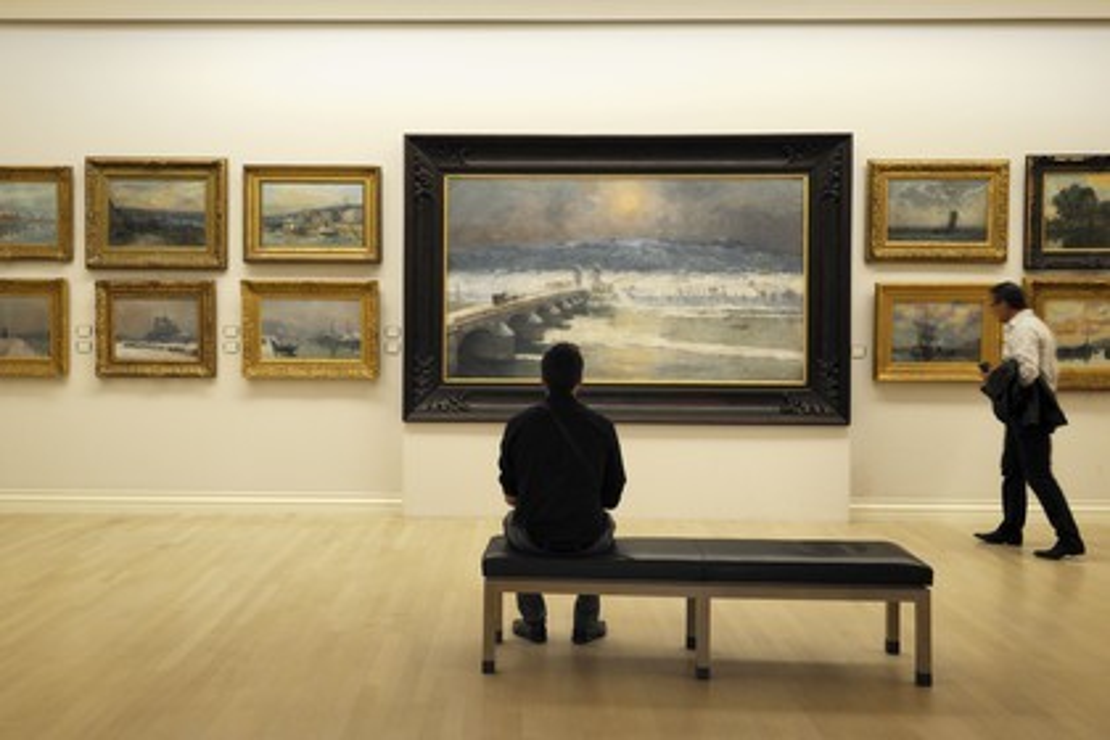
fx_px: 987
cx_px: 555
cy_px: 370
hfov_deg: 58.7
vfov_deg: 41.1
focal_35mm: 32
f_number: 6.3
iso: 800
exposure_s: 1/20
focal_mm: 32
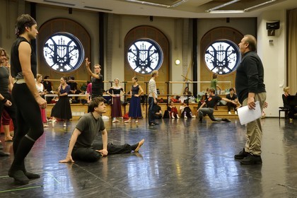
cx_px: 148
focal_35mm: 36
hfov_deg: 53.1
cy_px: 99
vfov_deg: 36.9
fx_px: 297
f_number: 7.1
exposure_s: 1/60
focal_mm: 36
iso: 1600
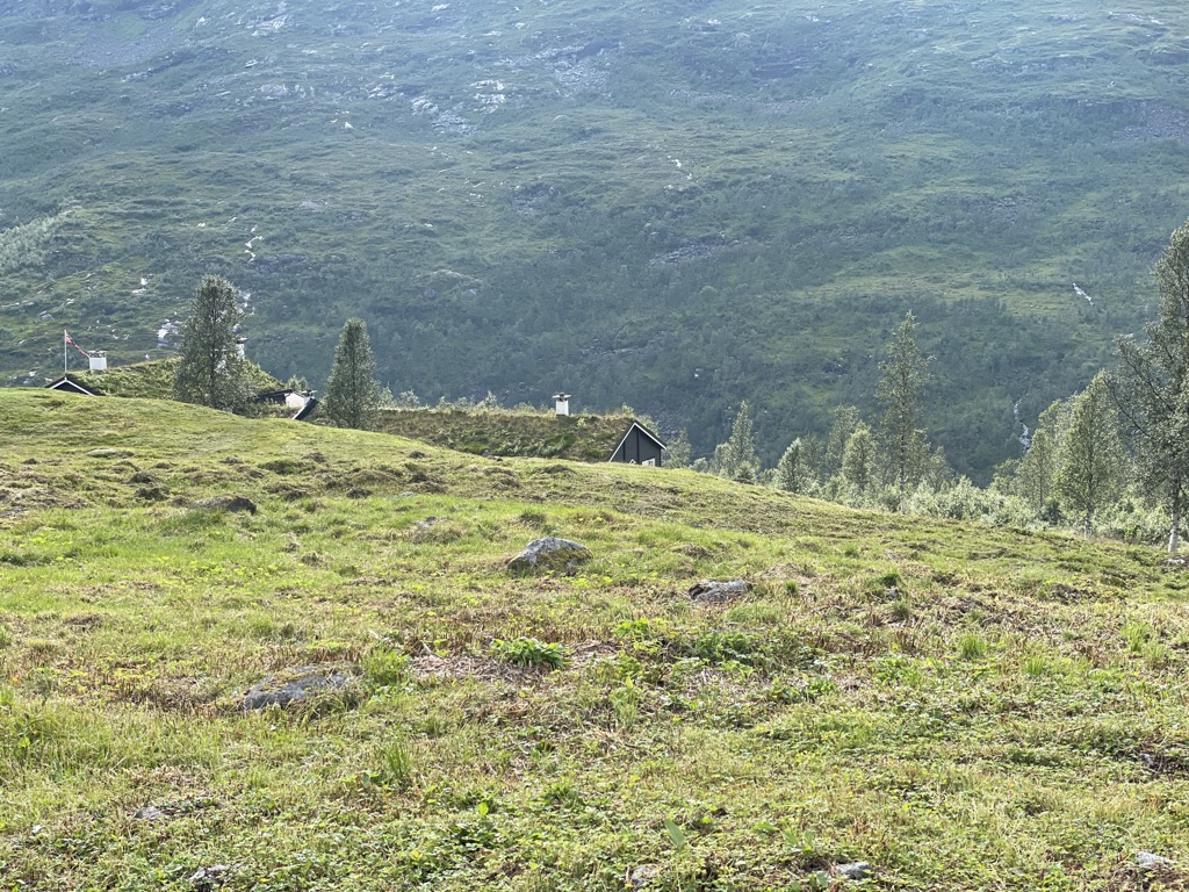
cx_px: 594
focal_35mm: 52
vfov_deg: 28.0
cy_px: 446
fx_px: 1786
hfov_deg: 36.8
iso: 25
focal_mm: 6
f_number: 2
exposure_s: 1/489
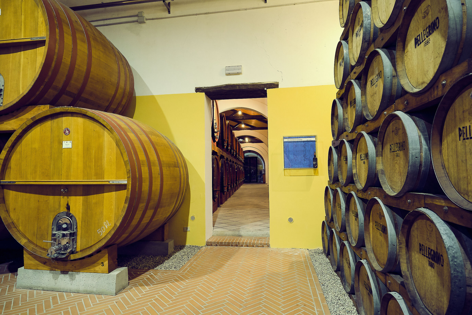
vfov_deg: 59.5
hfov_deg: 81.2
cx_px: 236
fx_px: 275
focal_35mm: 21
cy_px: 158
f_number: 4
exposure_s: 1/20
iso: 1000
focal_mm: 13.8
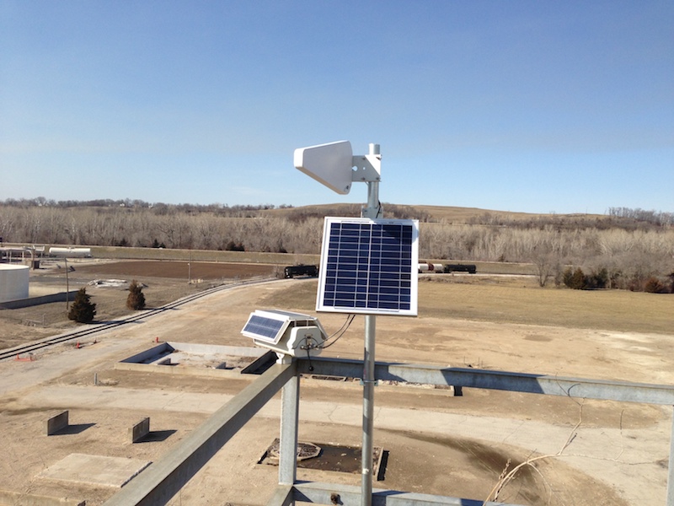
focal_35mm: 33
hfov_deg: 55.4
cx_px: 337
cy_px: 253
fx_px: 643
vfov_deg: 42.9
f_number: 2.4
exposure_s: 1/1695
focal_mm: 4.13
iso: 50
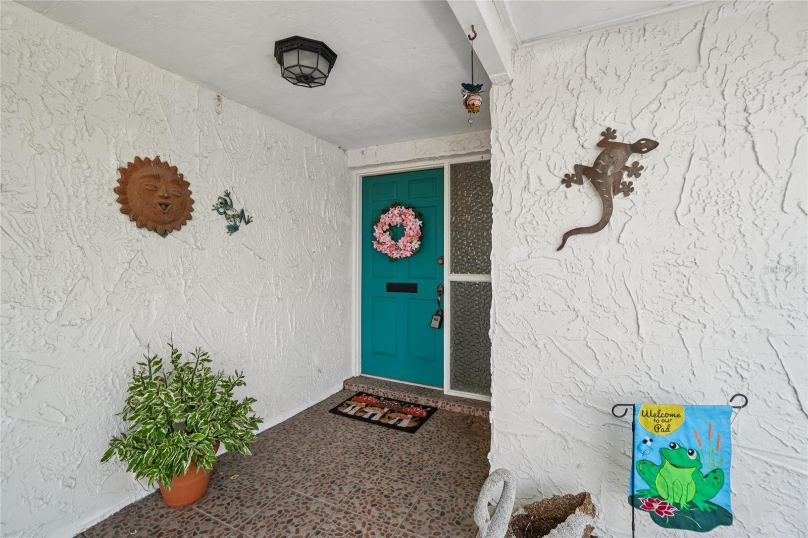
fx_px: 337
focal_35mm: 15
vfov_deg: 77.3
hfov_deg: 100.4
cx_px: 404
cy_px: 269
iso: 100
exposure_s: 1/30
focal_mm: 10
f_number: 8
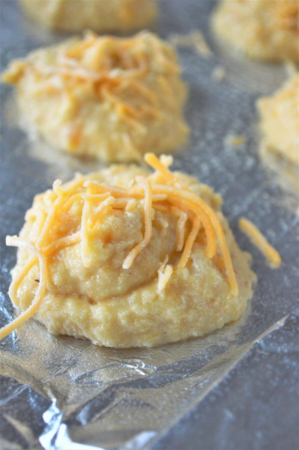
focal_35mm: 63
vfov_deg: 31.9
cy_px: 225
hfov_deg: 21.5
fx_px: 786
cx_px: 150
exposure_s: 1/500
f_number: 5.3
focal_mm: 42
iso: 1100
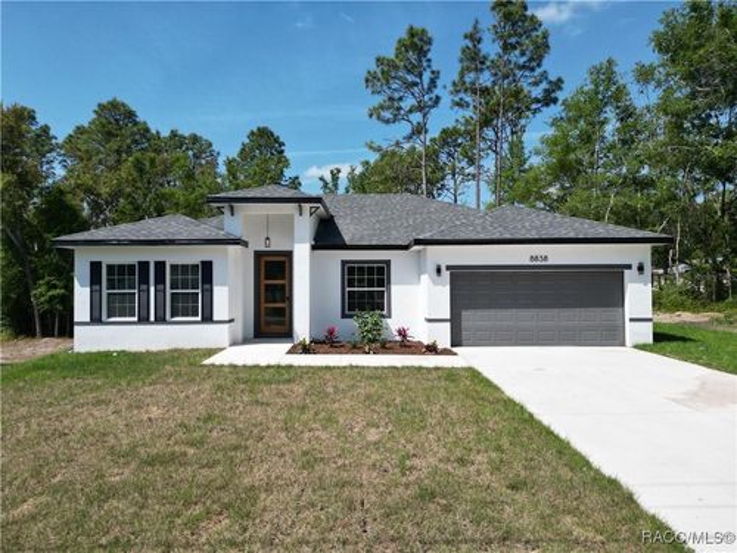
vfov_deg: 56.8
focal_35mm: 24
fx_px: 511
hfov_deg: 71.6
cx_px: 368
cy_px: 276
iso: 200
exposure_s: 1/4000
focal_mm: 6.72
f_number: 1.7
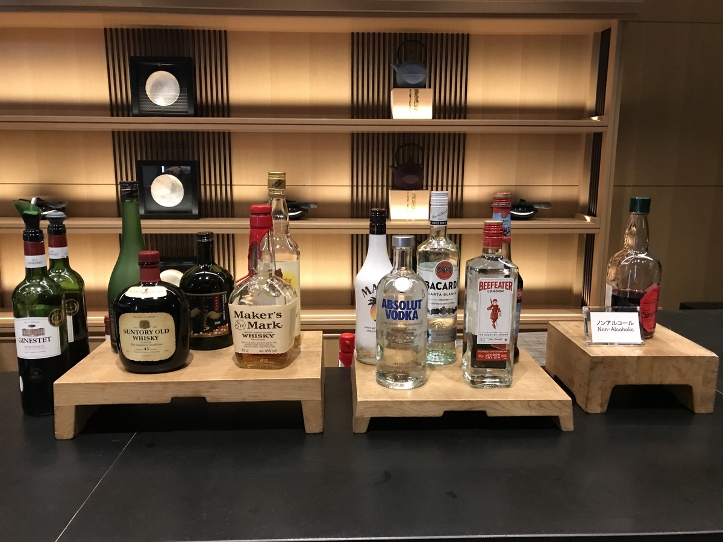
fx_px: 585
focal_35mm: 28
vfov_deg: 49.7
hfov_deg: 63.4
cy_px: 271
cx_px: 362
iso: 100
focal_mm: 3.99
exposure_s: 1/7
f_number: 1.8
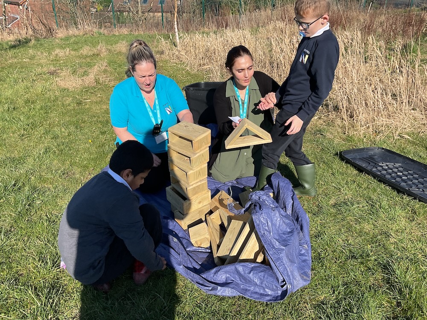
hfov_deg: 61.7
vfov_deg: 48.2
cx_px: 214
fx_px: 358
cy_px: 160
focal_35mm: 29
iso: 16
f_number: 1.8
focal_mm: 3
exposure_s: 1/1675
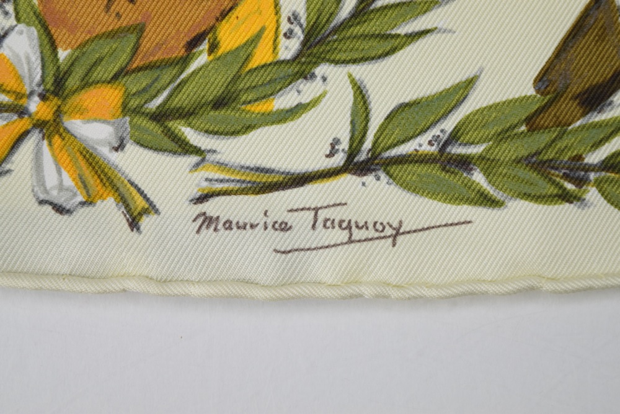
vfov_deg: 16.6
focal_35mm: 82
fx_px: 1421
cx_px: 310
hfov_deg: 24.6
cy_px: 207
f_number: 5.6
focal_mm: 55
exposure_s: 1/200
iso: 800
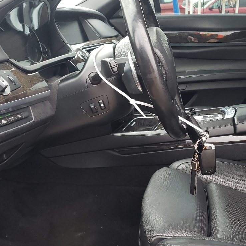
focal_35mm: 50
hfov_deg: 33.6
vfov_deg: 33.9
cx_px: 171
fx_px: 402
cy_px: 151
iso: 57
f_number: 1.5
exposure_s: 1/120
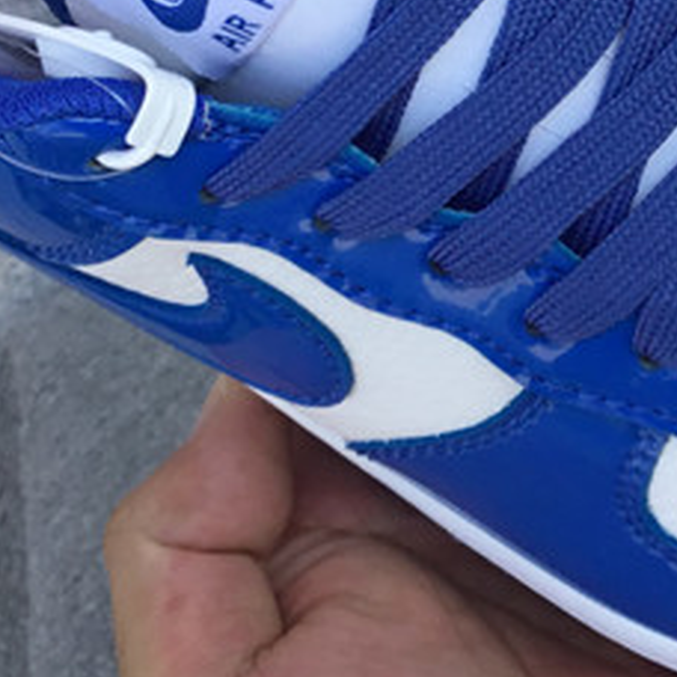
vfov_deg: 16.0
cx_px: 564
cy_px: 123
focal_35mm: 108
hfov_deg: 16.0
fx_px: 2390
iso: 25
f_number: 2.4
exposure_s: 1/290
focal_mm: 3.3
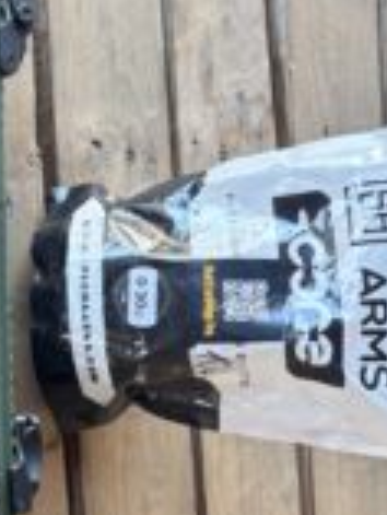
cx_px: -72
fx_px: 1012
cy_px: 292
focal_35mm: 68
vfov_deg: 28.5
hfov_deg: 20.3
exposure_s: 1/69
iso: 125
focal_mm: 5.96
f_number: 1.6
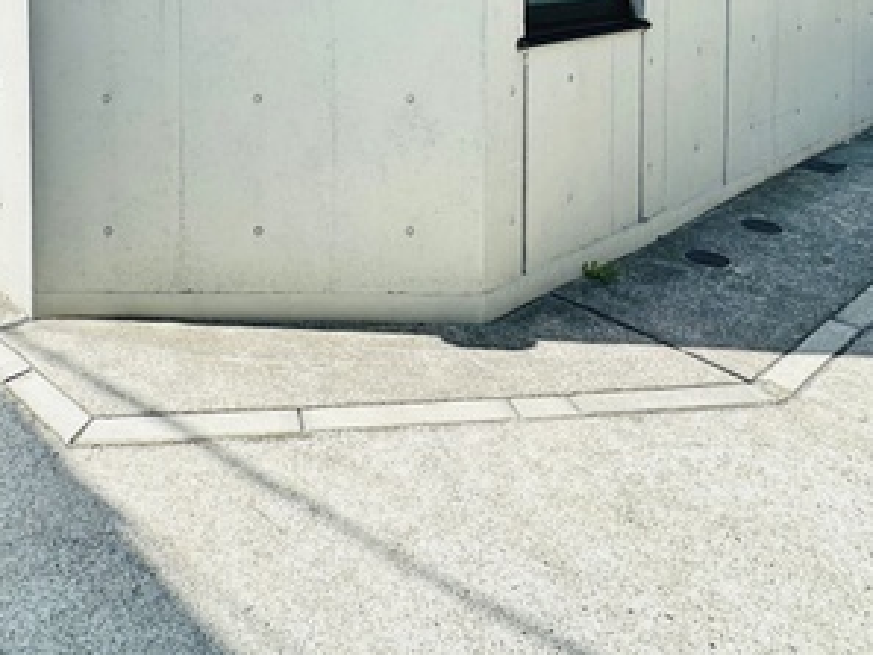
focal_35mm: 33
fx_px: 833
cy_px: -40
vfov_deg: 37.1
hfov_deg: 53.8
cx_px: 265
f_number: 2.2
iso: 40
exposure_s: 1/955
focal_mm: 2.22
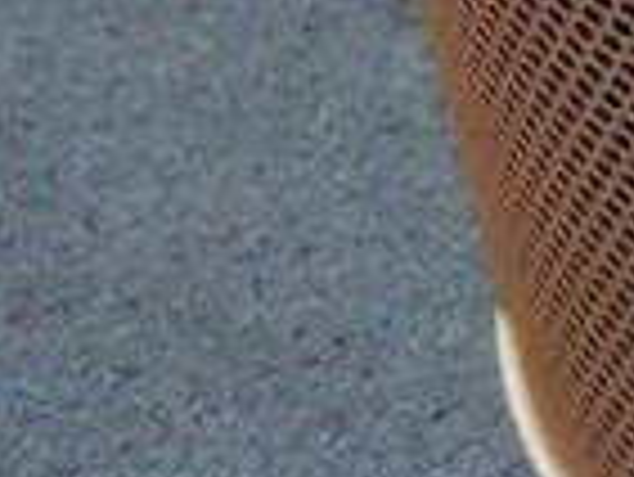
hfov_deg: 6.4
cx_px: 2149
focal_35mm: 275
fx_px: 5041
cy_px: -292
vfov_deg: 5.4
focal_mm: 19
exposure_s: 1/60
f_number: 4.2
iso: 400
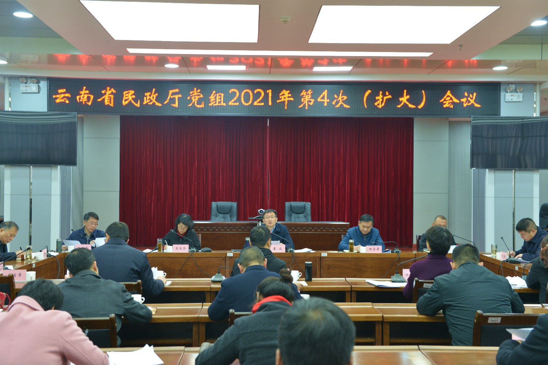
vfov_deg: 29.9
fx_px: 685
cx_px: 274
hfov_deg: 43.6
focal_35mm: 45
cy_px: 182
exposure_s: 1/50
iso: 1000
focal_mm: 45
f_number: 5
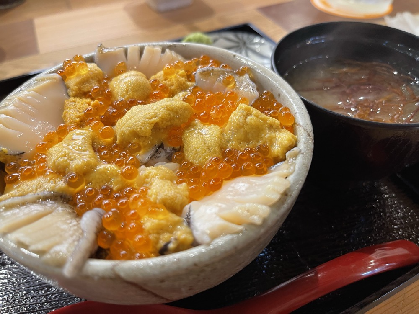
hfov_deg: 67.3
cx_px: 210
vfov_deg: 53.1
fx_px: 315
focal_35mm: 26
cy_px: 157
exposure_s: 1/50
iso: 160
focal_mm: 5.1
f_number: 1.6
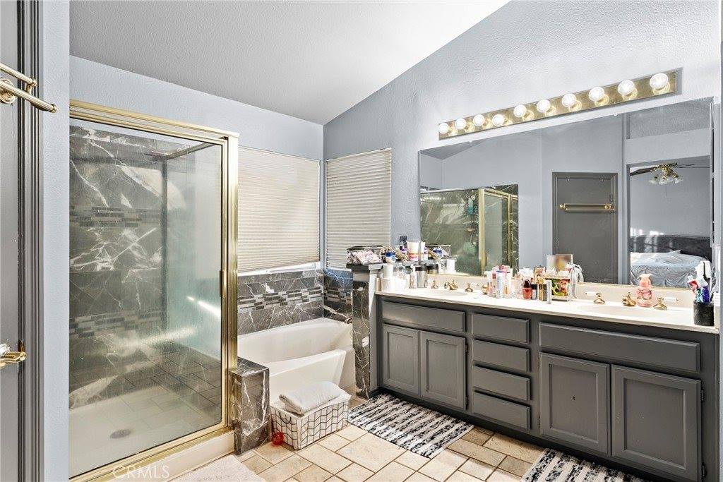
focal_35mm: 20
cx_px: 362
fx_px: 402
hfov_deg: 84.0
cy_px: 241
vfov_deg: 61.9
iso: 320
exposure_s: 8
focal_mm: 20
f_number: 9.5
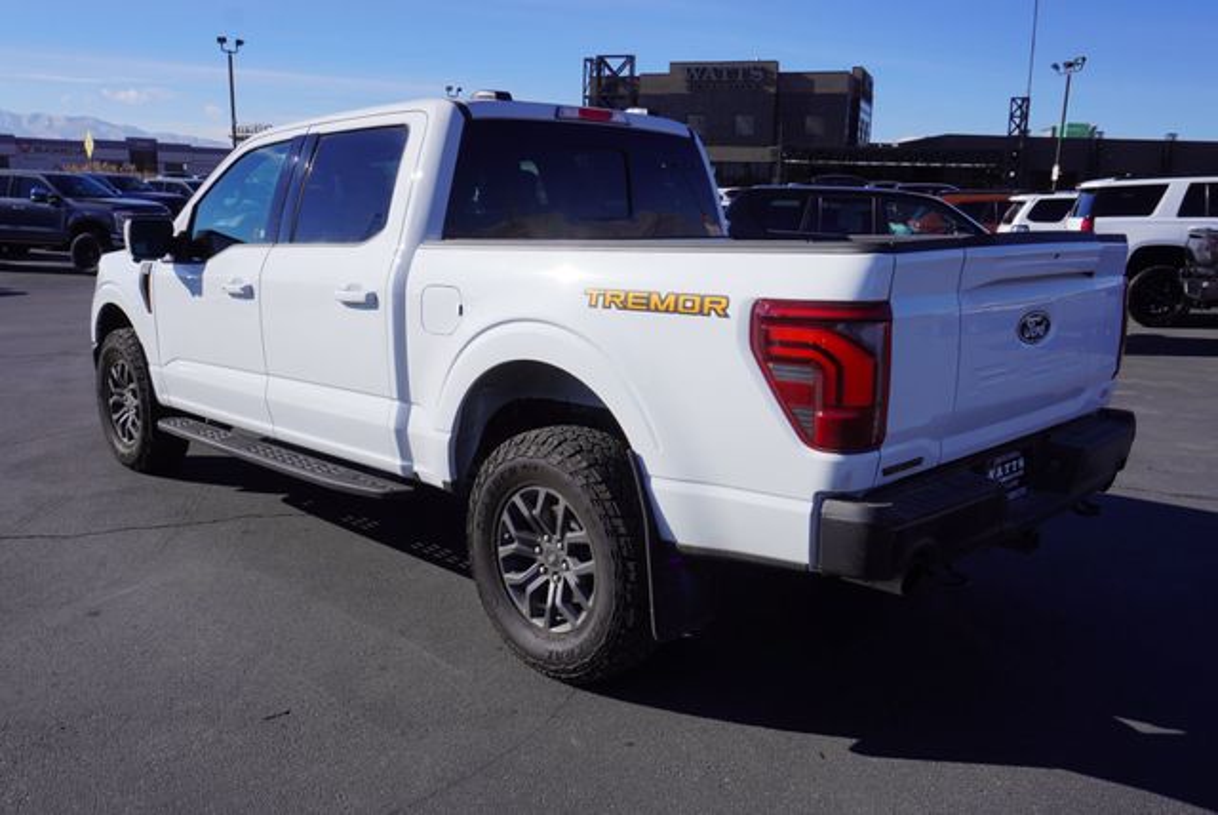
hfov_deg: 61.9
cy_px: 408
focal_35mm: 30
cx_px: 609
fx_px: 1016
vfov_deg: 43.7
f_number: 10
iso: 100
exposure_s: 1/200
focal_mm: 20
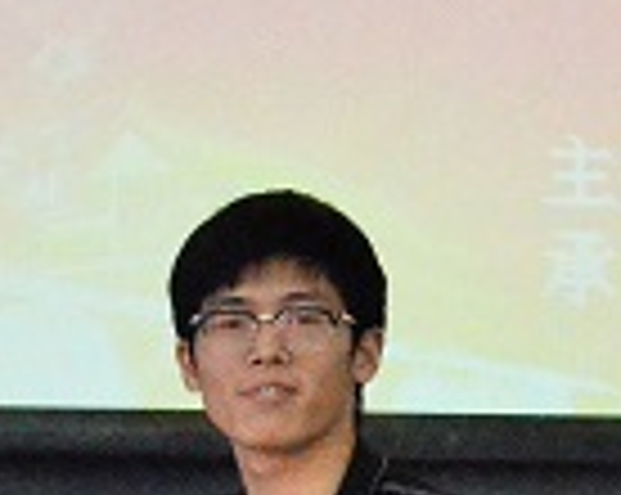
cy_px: 274
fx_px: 4129
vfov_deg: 6.9
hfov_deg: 8.6
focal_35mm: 225
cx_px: 382
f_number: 10
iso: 6400
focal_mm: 34
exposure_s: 1/160
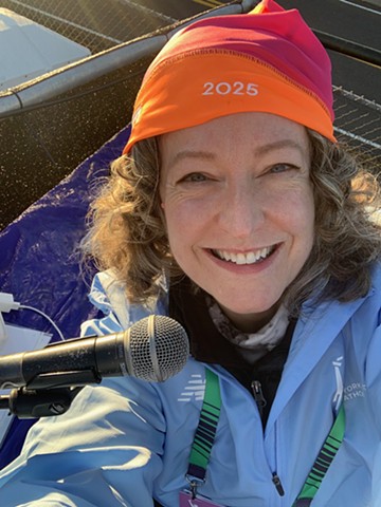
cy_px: 254
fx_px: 470
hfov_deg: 44.2
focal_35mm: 32
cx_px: 190
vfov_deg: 56.8
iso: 16
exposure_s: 1/136
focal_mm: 2.9
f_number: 2.2
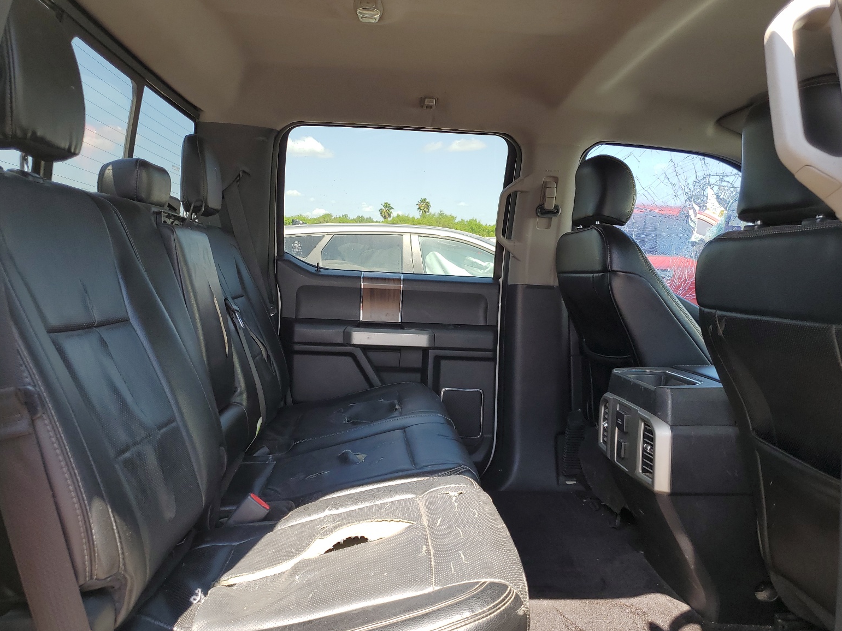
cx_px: 417
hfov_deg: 65.3
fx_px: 657
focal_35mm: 27
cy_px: 325
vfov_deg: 51.4
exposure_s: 1/323
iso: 50
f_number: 1.5
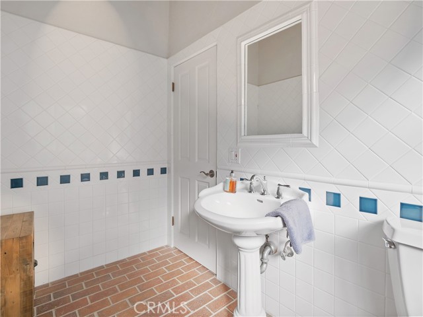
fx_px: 196
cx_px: 212
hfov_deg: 94.5
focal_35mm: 16
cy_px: 158
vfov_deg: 78.1
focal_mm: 8
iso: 200
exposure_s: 1/30
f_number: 7.1
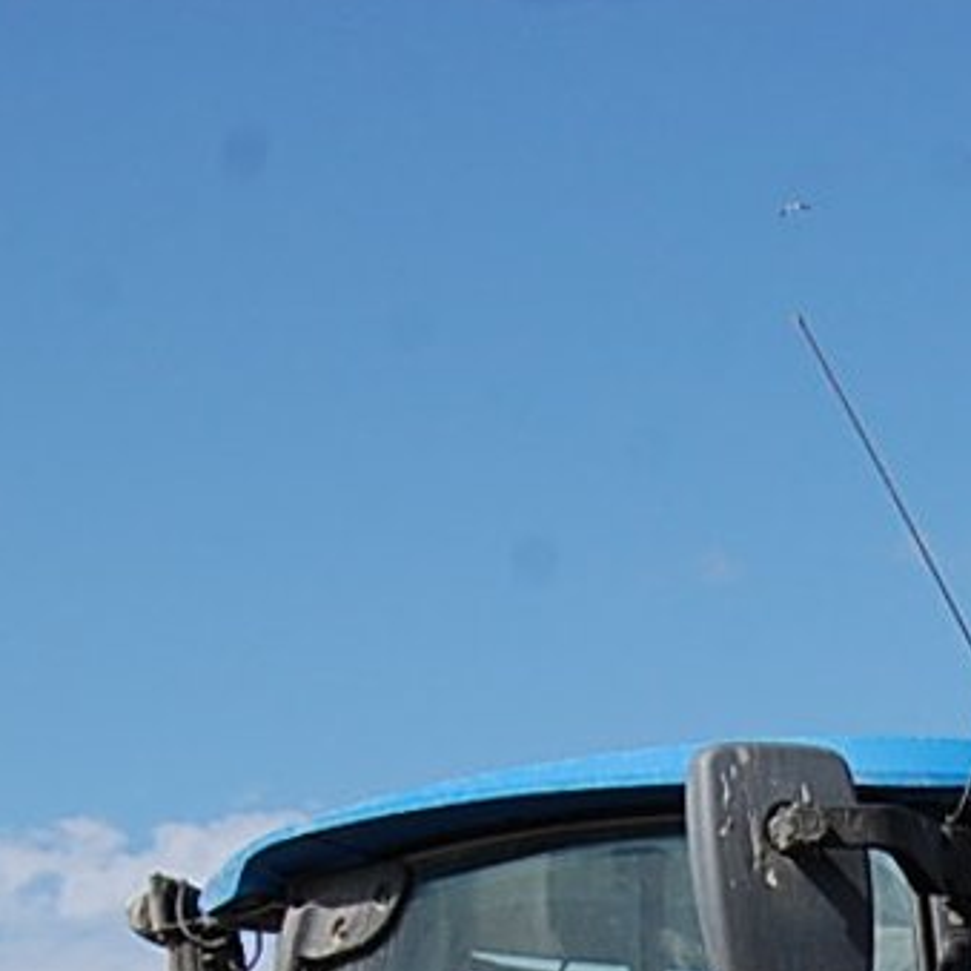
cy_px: 1605
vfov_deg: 11.7
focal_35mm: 141
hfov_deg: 12.2
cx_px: 1061
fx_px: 4475
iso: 200
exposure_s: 1/320
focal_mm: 22
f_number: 10
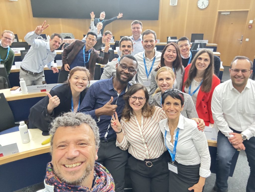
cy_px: 96
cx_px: 128
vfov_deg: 58.9
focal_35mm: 23
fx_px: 169
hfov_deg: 73.9
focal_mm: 2.69
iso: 640
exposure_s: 1/25
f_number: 1.9
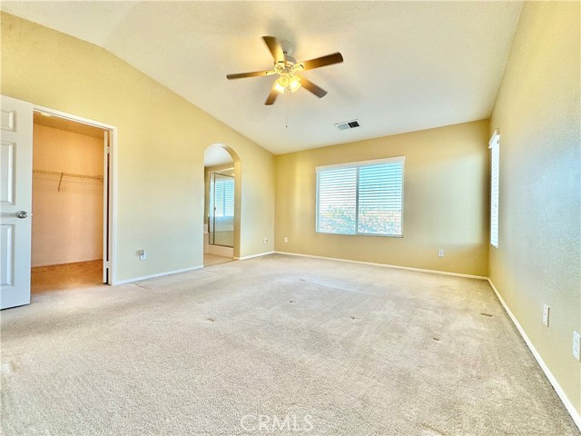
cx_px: 290
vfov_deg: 85.7
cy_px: 218
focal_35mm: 14
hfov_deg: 102.1
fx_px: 235
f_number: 2.2
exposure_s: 1/120
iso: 100
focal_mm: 2.22
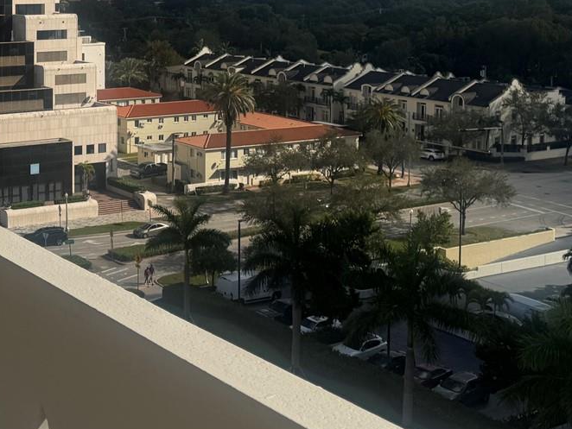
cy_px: 21
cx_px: -22
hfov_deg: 30.5
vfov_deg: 24.3
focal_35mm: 58
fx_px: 959
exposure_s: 1/9009
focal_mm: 6.76
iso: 80
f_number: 1.78
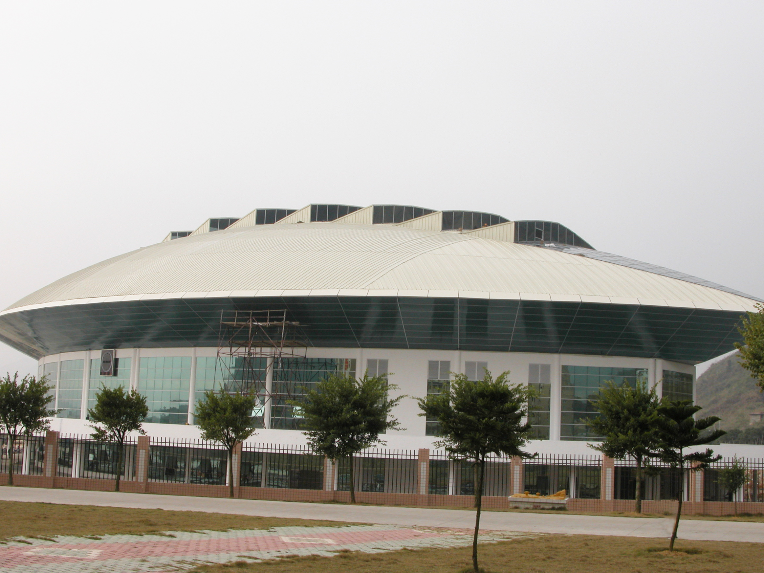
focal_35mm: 55
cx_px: 381
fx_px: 1214
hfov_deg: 34.9
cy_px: 305
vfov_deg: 26.6
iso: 100
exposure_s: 1/278
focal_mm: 12.7
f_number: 6.8
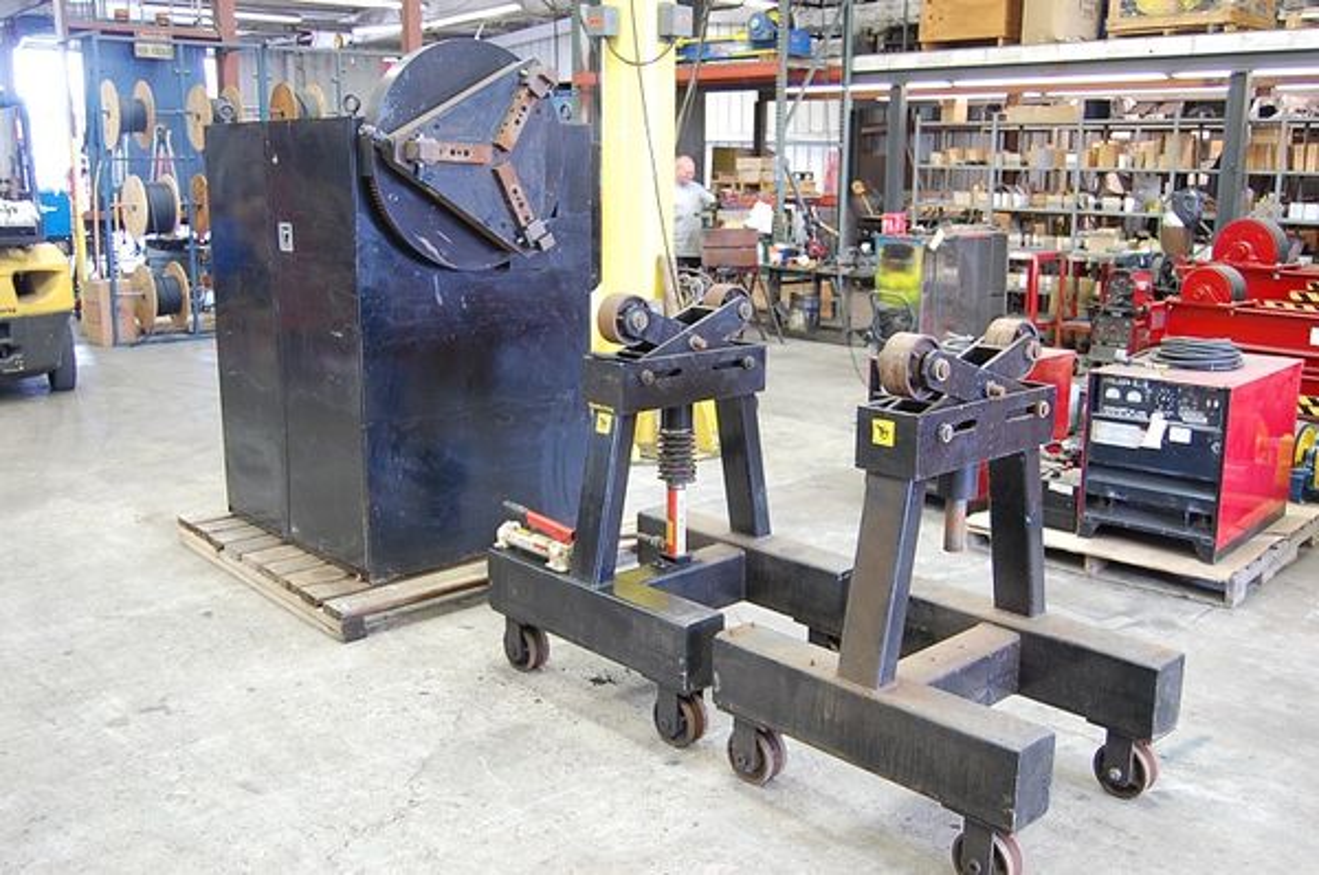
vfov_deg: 38.2
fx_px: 1262
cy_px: 438
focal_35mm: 34
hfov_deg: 55.2
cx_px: 660
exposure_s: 1/30
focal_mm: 23
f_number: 3.8
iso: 720
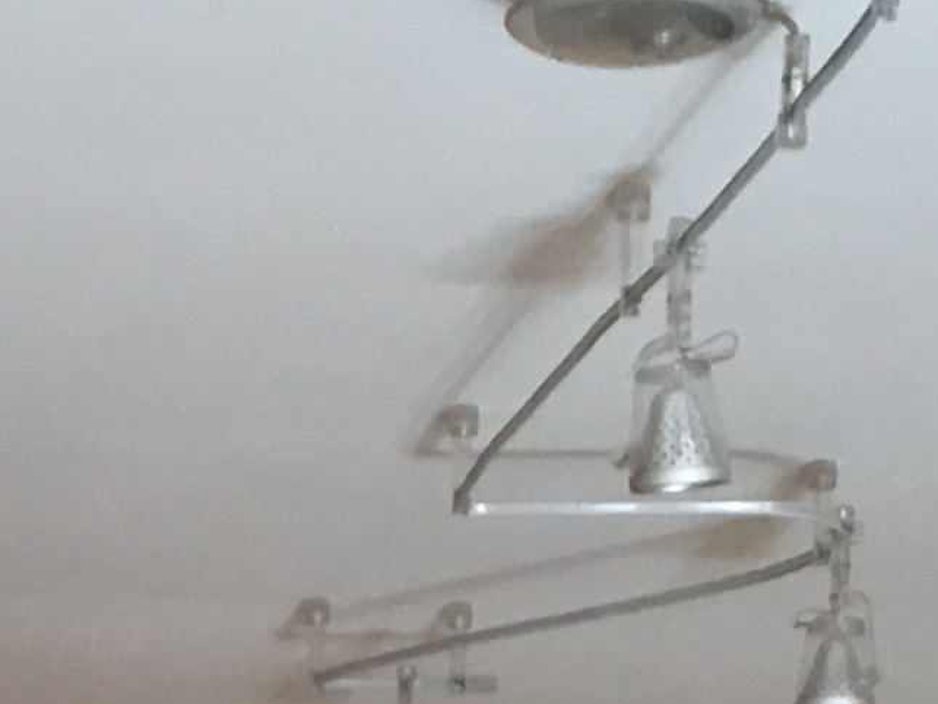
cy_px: 1738
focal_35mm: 182
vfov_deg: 7.6
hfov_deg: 10.8
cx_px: 22
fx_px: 4934
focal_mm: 4.15
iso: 125
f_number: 2.2
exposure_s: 1/33
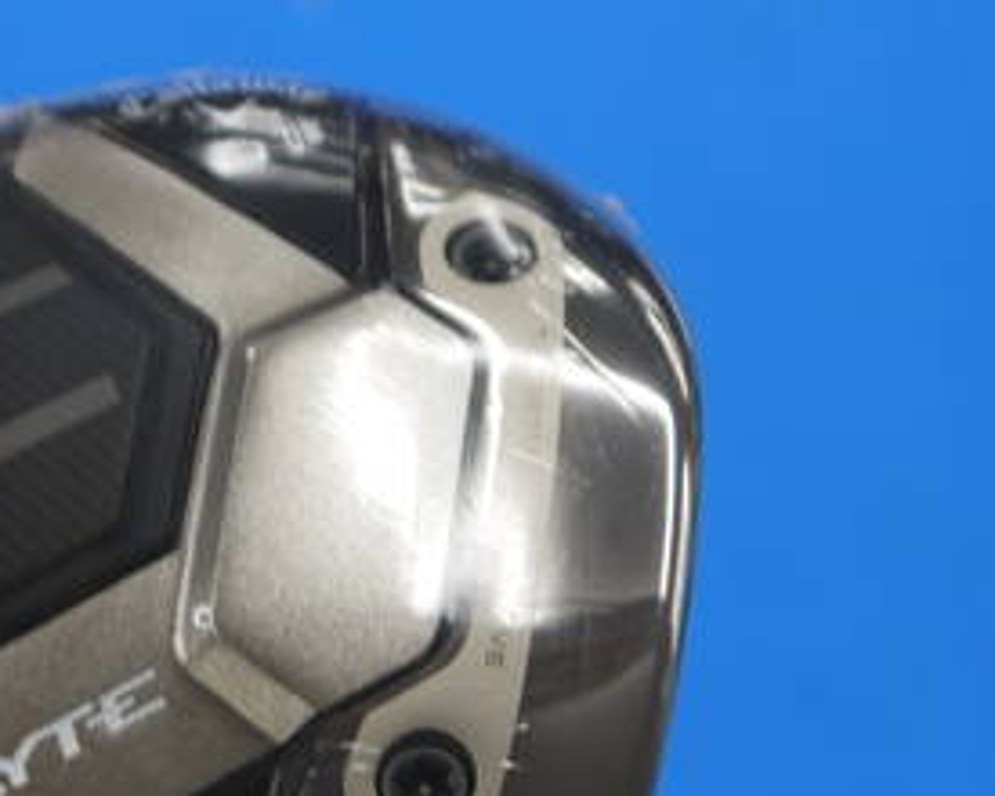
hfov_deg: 16.2
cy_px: 810
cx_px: 246
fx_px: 3475
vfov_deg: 12.9
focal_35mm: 118
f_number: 4.7
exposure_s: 1/80
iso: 160
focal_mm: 26
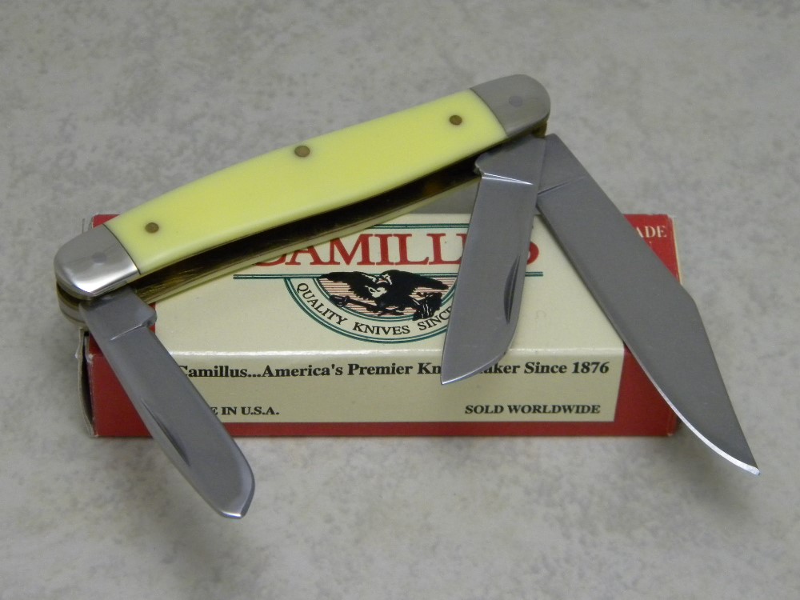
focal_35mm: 105
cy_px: 300
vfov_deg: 14.1
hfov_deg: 18.7
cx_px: 400
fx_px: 2427
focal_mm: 19
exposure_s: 1/30.5
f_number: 4.7
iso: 400
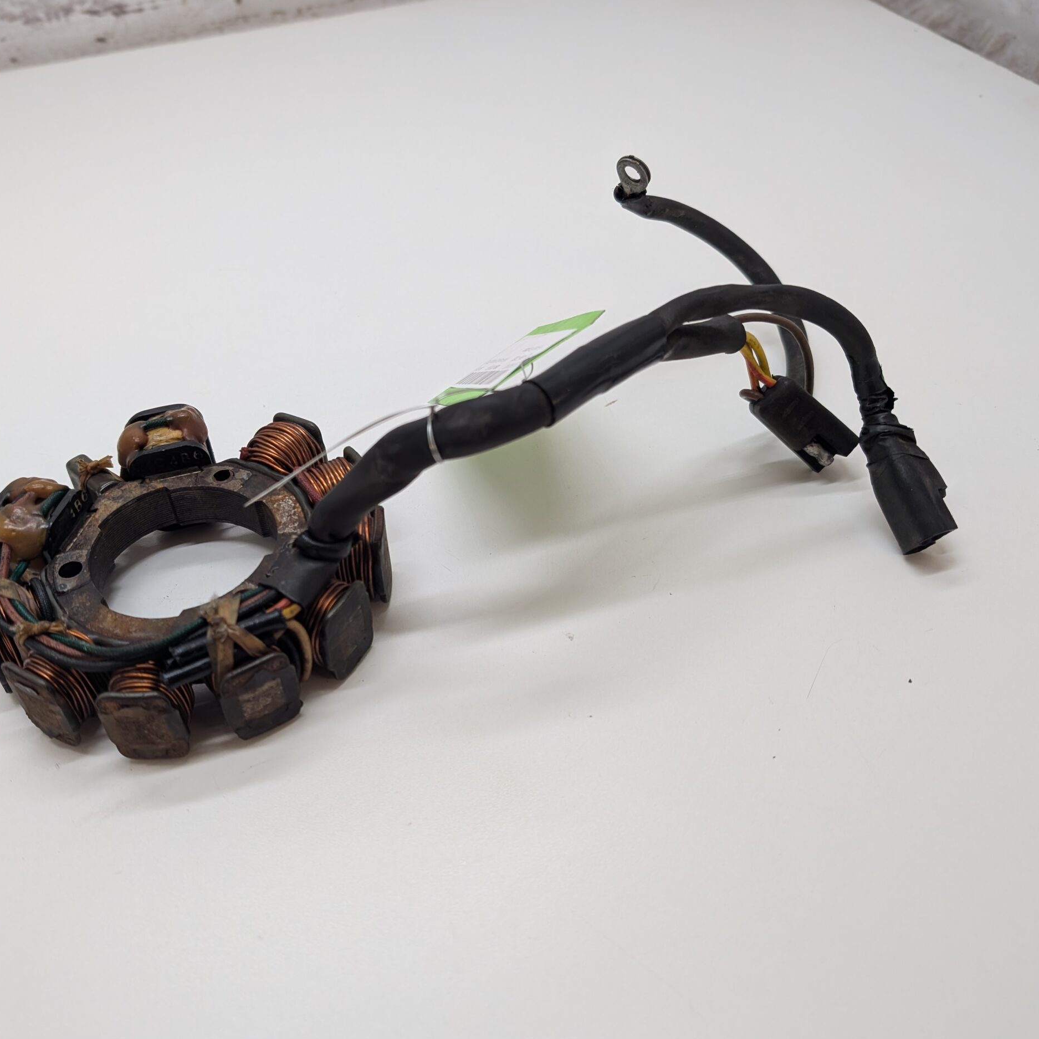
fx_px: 985
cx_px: 471
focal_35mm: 29
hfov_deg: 55.5
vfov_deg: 55.6
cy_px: 533
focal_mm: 6.9
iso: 123
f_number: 1.68
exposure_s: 1/125
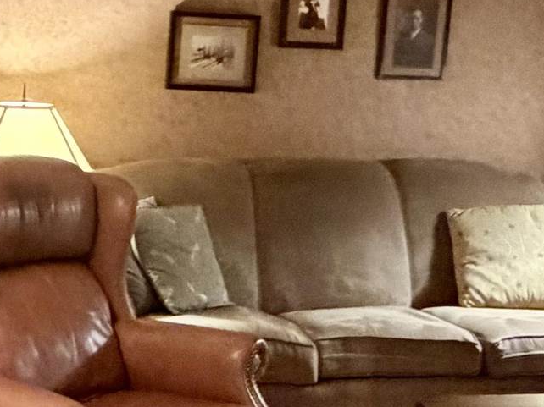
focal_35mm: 67
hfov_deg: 27.9
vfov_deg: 21.9
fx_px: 1053
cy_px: 179
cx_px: 55
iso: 1600
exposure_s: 1/40
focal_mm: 2.22
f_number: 2.2
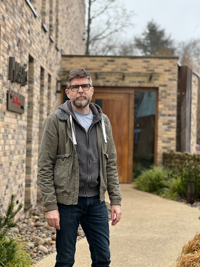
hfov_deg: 19.1
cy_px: 134
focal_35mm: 77
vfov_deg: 25.3
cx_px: 100
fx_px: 593
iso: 100
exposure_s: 1/121
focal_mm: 9
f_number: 2.8
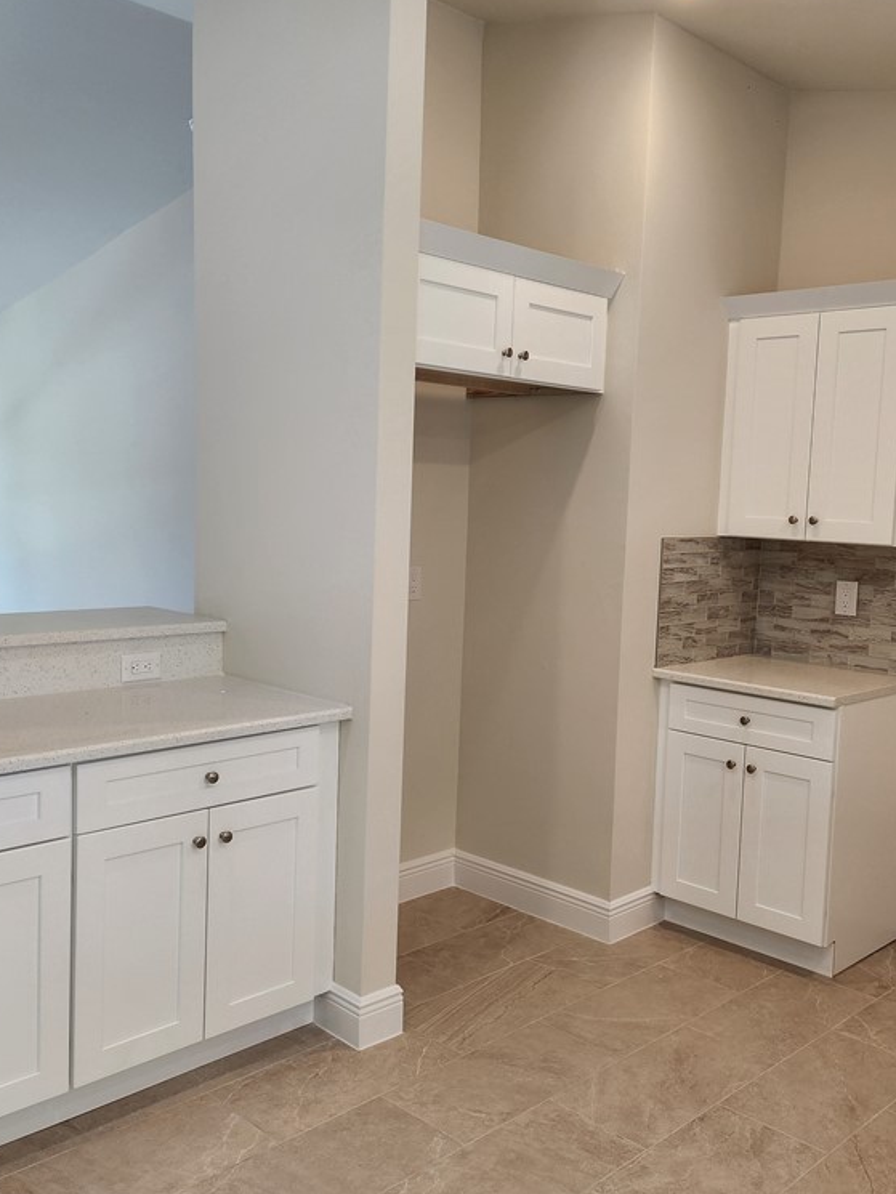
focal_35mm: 33
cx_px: 489
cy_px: 593
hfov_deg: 42.9
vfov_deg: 55.3
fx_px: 1139
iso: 100
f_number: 1.8
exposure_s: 1/120
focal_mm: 5
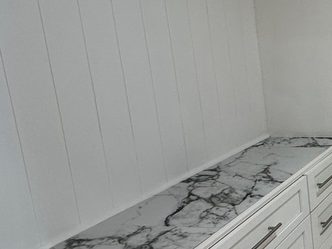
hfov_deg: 29.0
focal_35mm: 45
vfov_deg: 32.1
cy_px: 105
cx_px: 483
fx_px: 431
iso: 200
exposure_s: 1/120
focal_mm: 2.22
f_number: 2.2
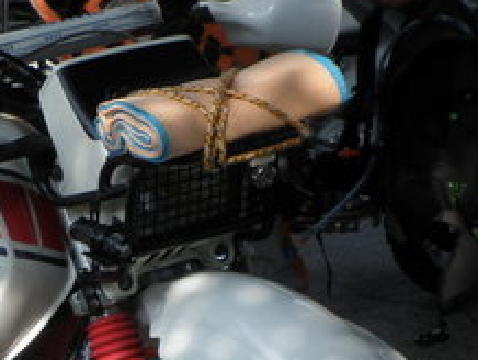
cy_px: 325
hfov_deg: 19.0
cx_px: -50
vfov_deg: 14.8
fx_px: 1369
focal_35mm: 99
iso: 64
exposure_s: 1/160
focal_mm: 6.3
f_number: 5.6
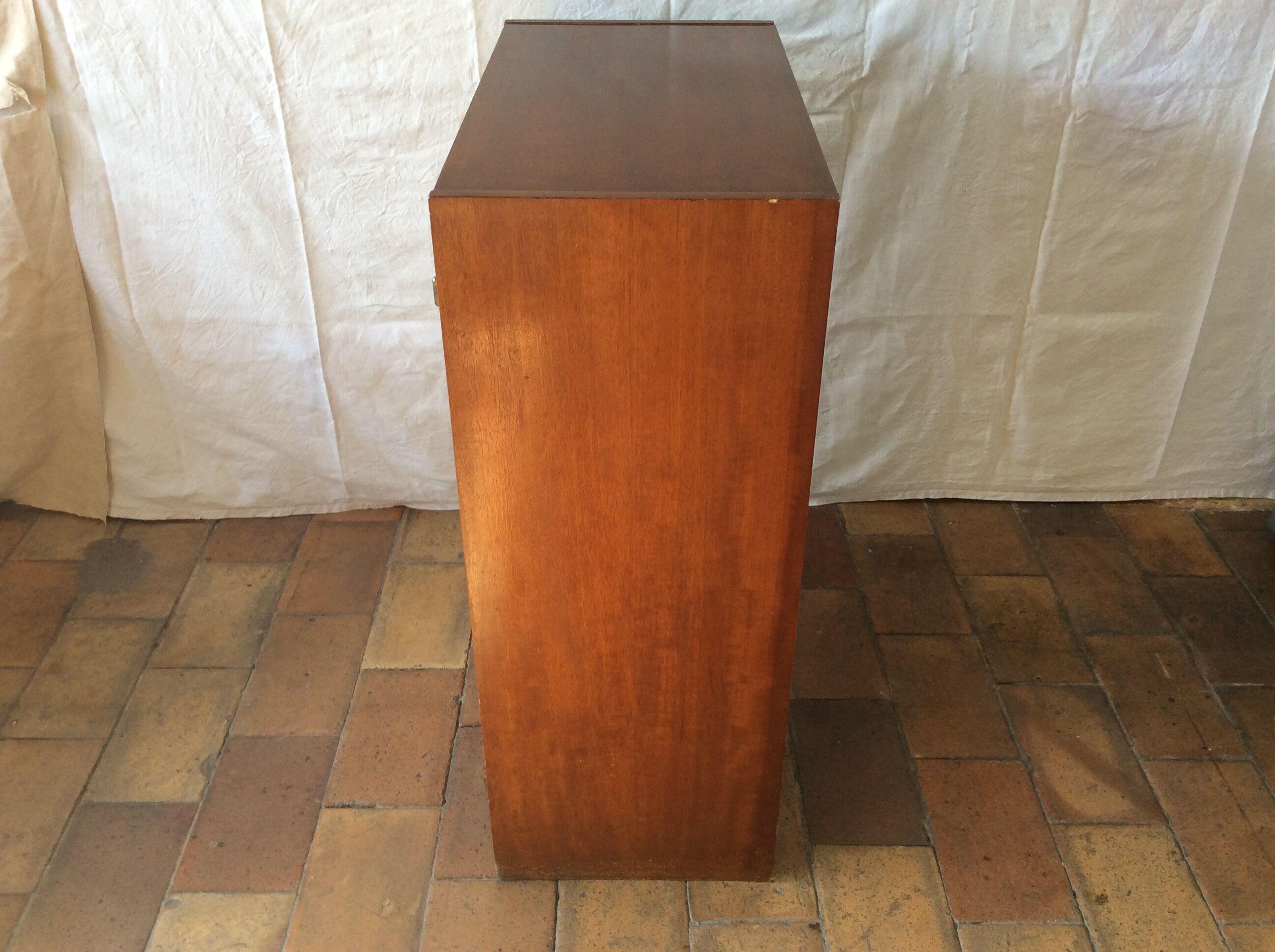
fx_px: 1177
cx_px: 638
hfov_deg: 56.9
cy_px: 476
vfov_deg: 44.1
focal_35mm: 32
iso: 40
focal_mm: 3.3
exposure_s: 1/33
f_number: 2.4
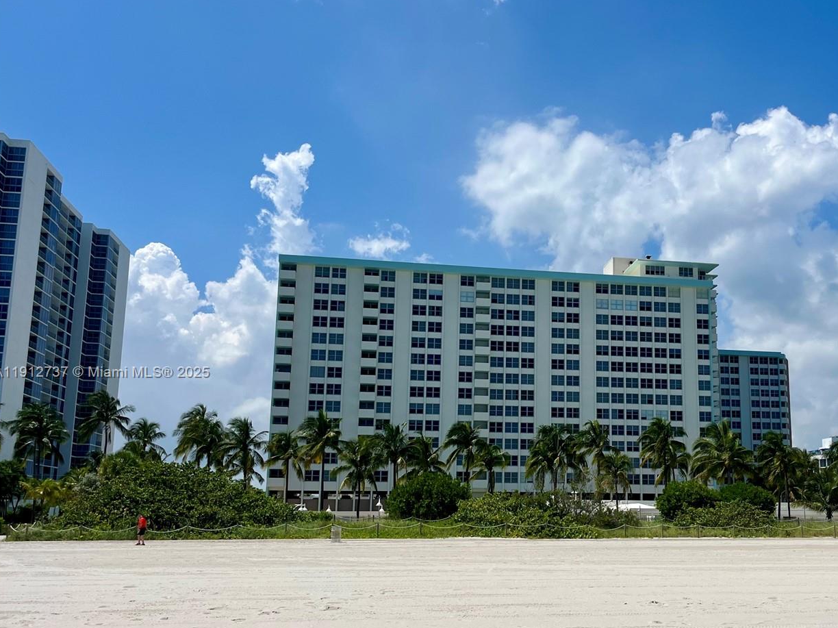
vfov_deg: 41.6
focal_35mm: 34
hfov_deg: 53.2
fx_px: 823
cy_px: 374
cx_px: 538
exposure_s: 1/9091
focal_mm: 5.1
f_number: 1.6
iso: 50
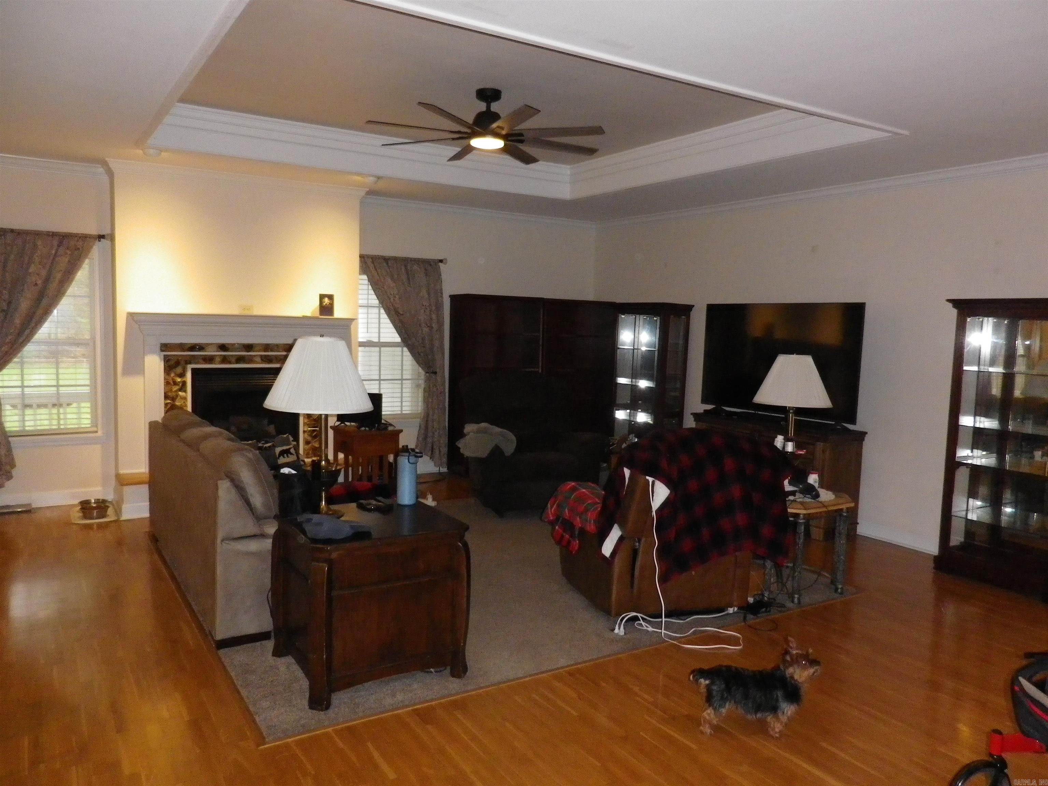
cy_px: 393
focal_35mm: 25
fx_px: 757
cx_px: 524
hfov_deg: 69.4
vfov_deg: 54.9
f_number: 3.5
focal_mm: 4.5
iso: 500
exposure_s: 1/50
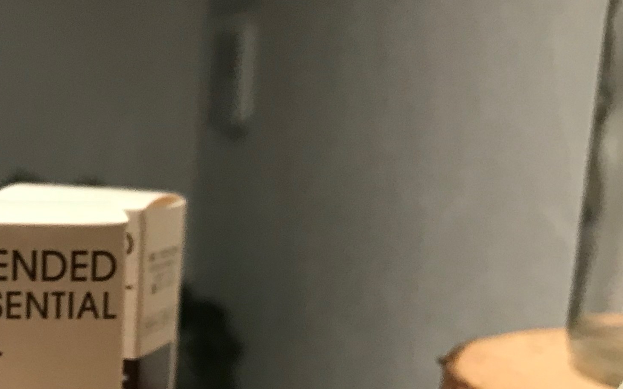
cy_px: 549
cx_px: 56
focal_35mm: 82
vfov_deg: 15.0
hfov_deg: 24.5
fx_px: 1392
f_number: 1.8
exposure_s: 1/15
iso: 40
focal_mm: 3.99
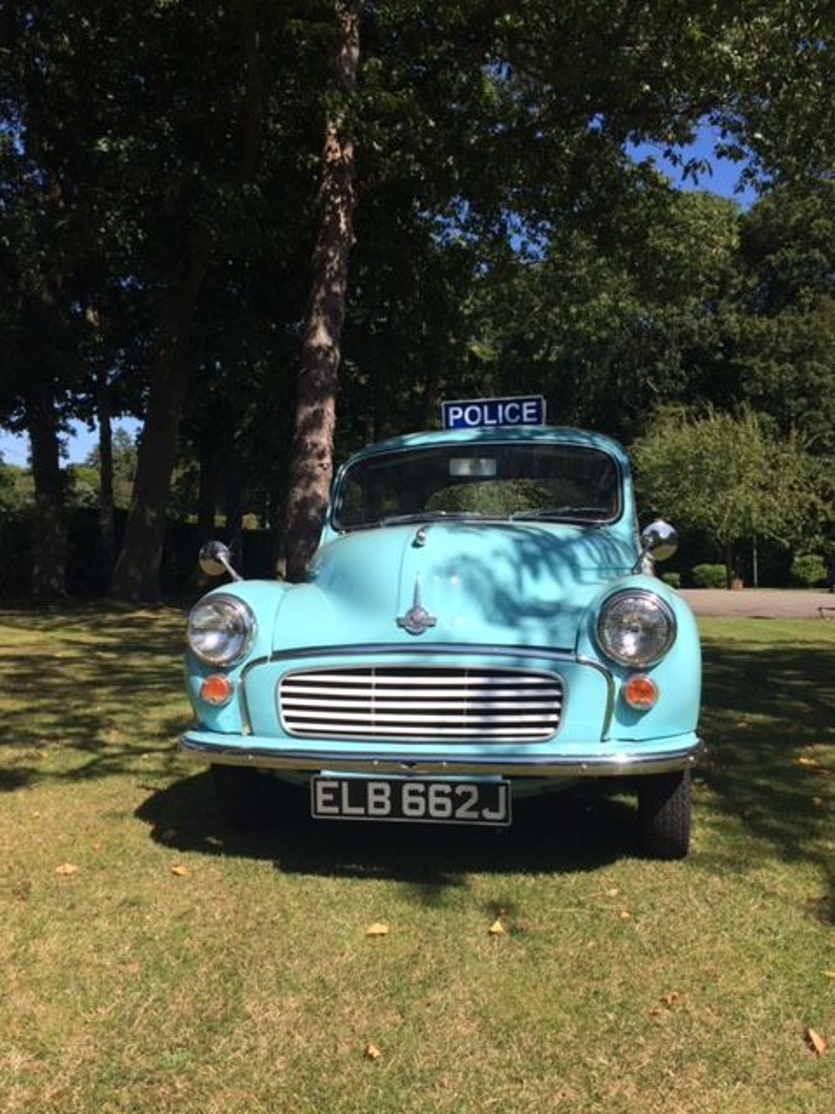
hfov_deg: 48.2
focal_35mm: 29
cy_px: 557
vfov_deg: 61.7
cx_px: 418
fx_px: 933
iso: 32
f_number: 2.2
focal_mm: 4.15
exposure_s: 1/1866
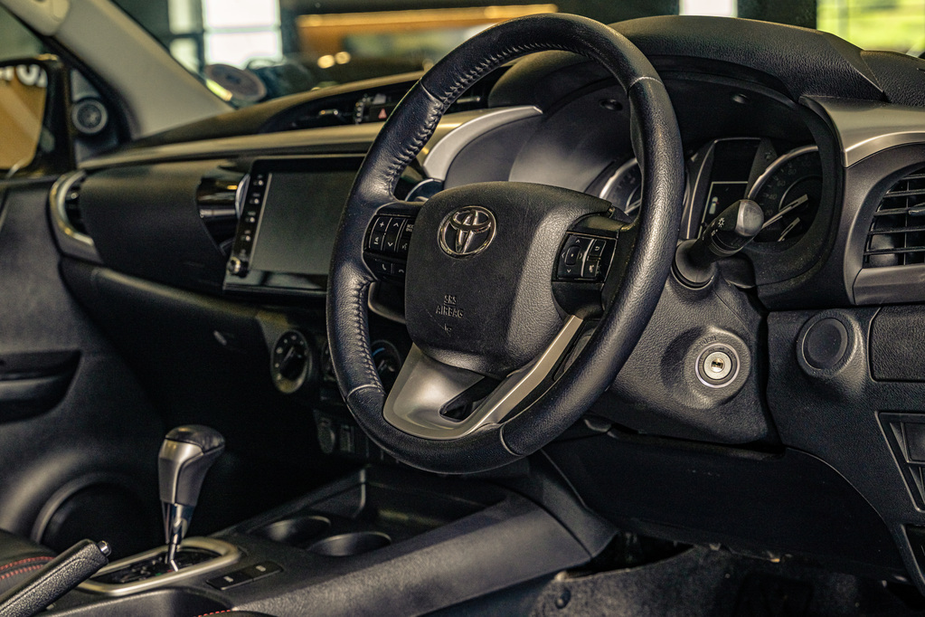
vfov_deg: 21.9
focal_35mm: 62
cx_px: 462
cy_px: 308
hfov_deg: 32.4
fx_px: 1593
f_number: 5.6
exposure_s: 1/200
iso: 500
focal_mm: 62
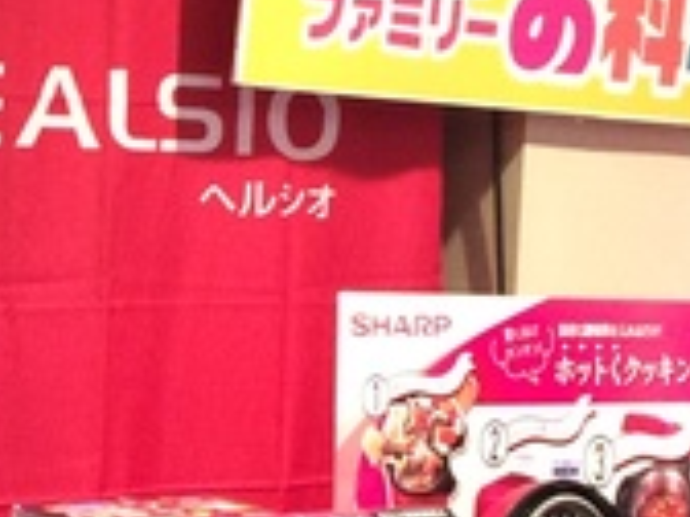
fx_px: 2751
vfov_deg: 10.7
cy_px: 468
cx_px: -324
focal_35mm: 138
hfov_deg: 13.5
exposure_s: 1/30
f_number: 2.2
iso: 100
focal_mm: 4.15
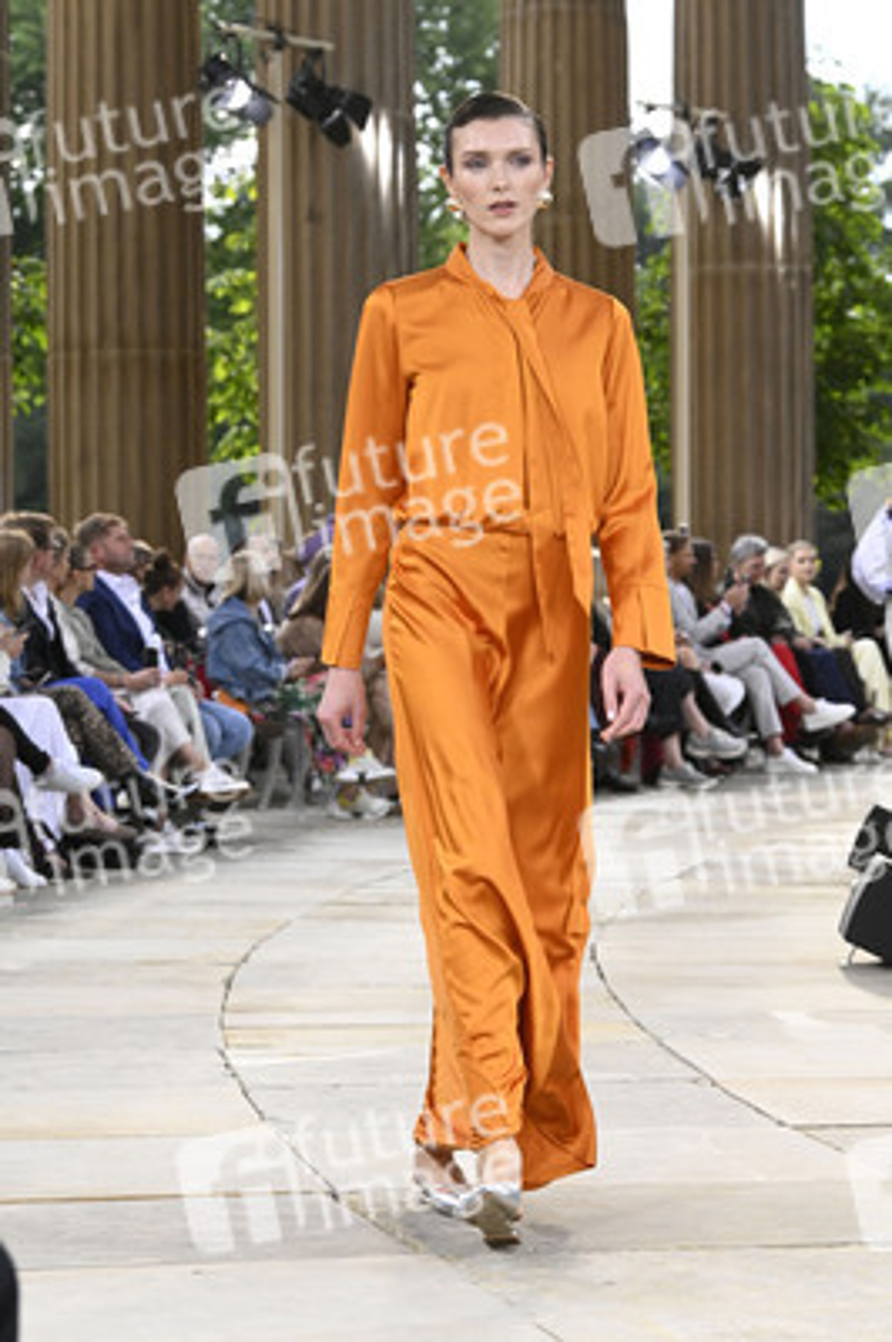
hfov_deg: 13.4
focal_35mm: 102
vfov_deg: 20.0
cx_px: 446
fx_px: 3797
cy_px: 671
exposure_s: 1/1250
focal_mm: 102
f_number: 7.1
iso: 3200
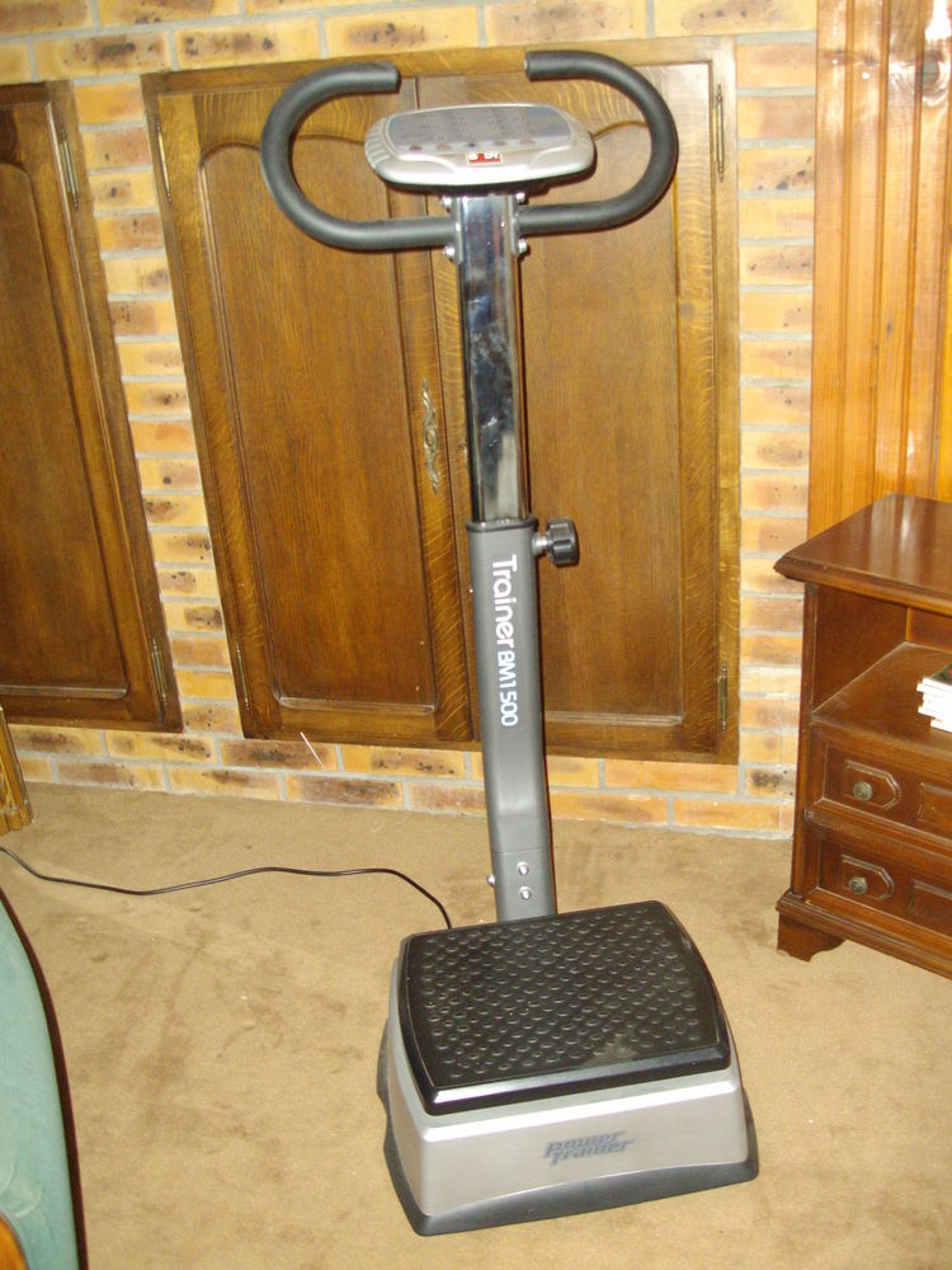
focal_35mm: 36
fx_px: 1320
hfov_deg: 39.7
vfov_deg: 51.4
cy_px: 635
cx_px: 476
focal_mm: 6
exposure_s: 1/50
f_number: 2.7
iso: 268
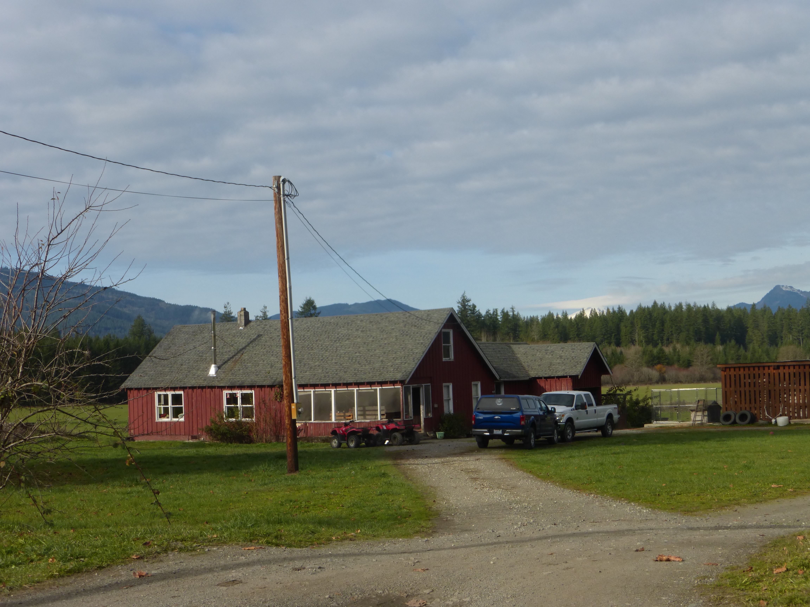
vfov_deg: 27.0
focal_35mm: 54
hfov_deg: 35.5
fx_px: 1264
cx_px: 405
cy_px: 304
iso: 100
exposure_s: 1/800
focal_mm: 9.7
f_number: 4.6
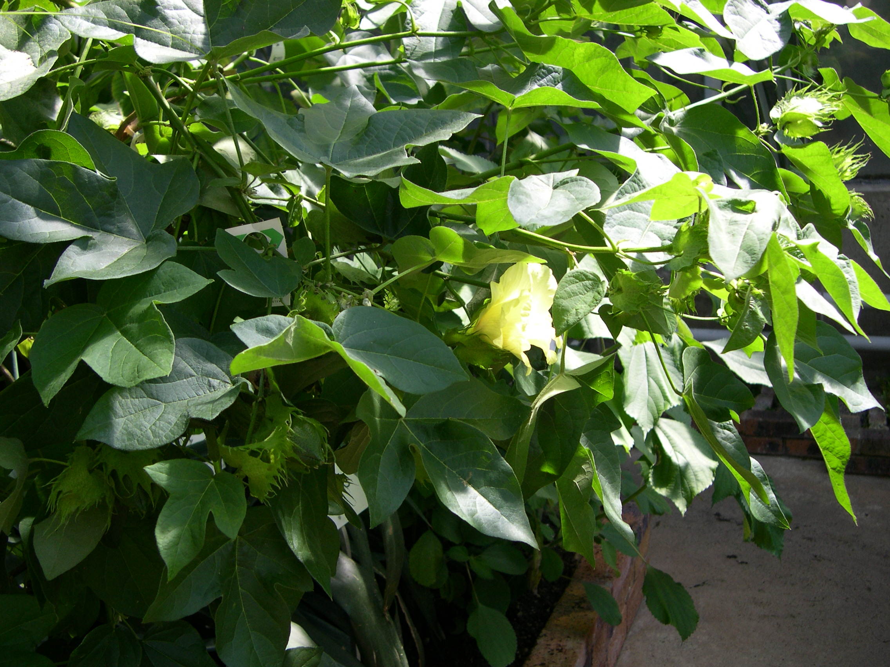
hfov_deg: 49.0
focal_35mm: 38
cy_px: 334
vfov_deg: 37.7
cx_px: 445
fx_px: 977
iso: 100
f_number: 2.8
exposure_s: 1/279
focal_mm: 8
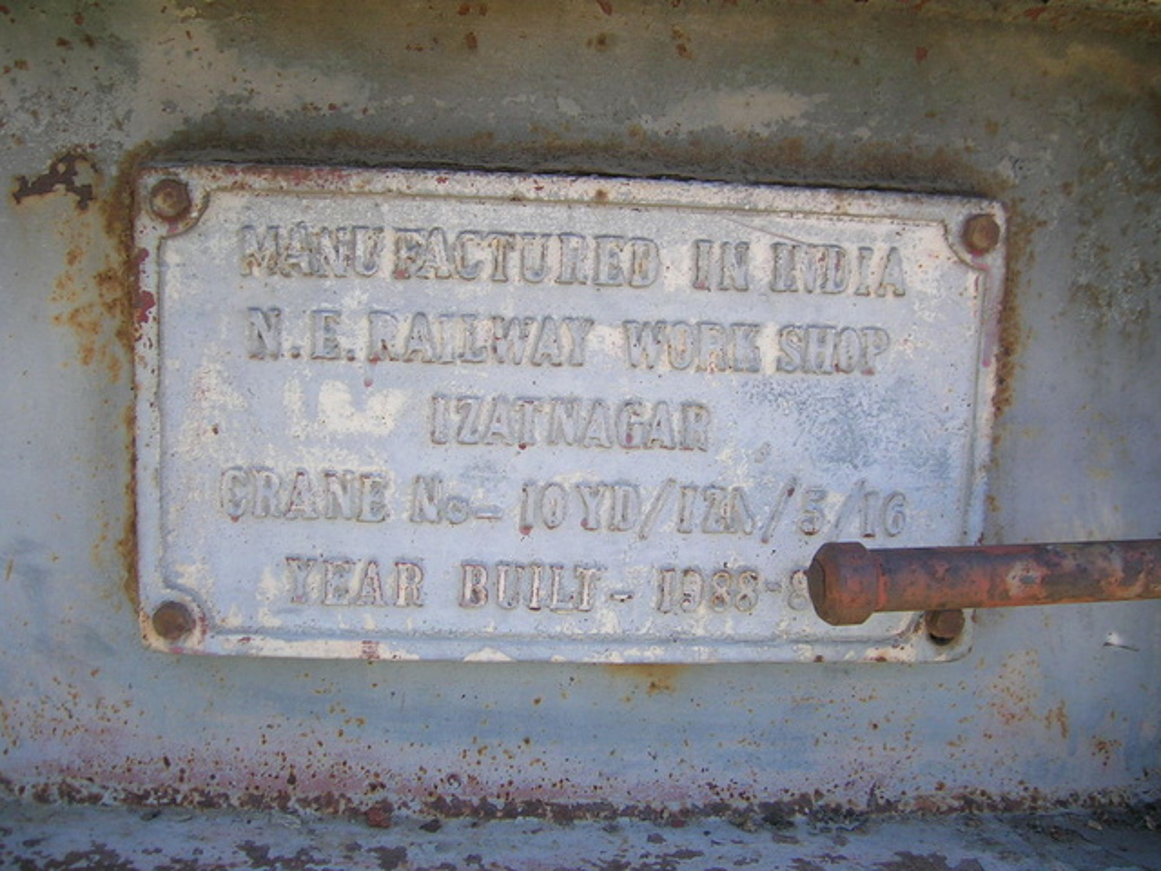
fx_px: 1174
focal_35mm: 35
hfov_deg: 52.6
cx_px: 580
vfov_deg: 40.7
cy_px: 436
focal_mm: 5.4
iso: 50
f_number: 2.8
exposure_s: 1/173
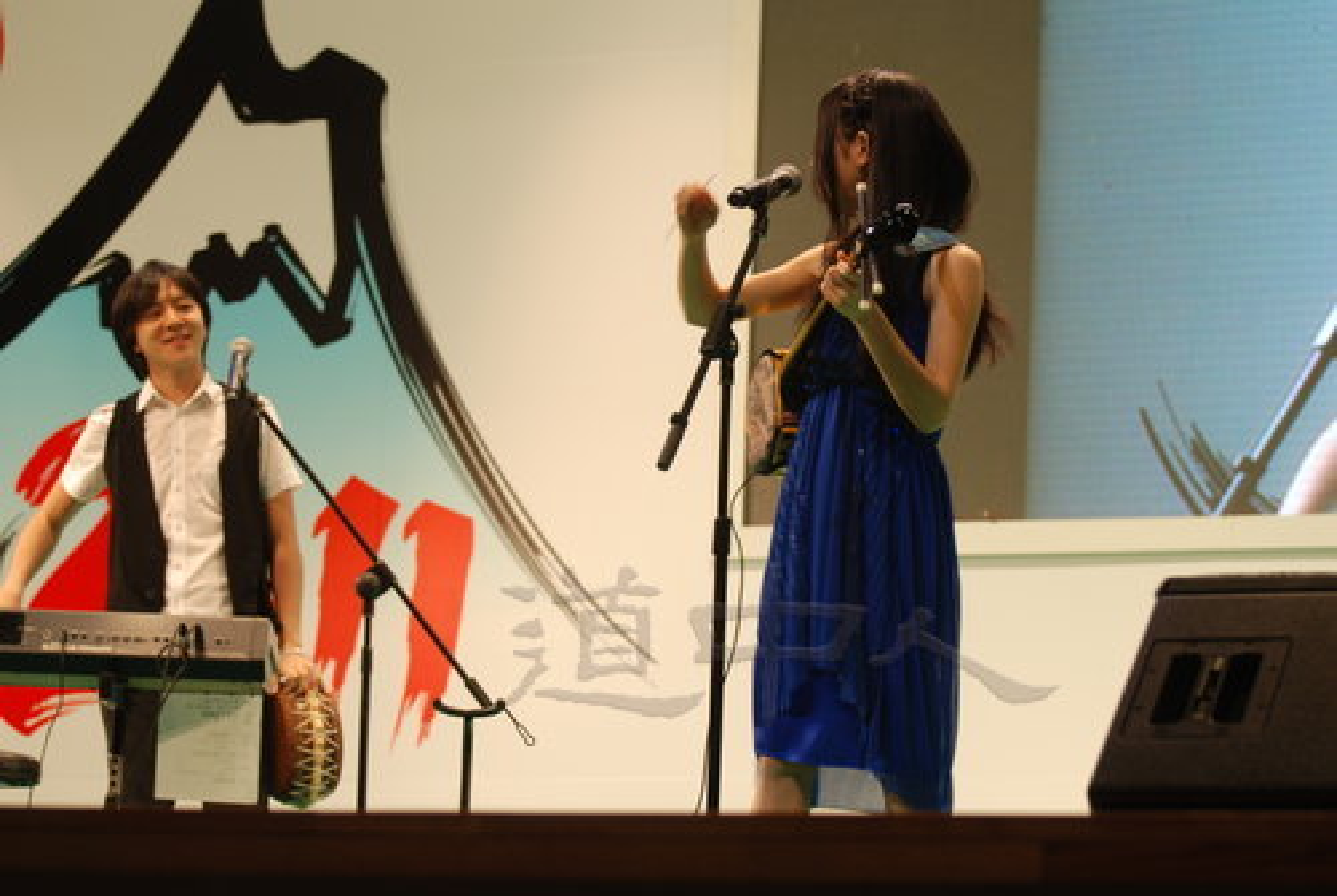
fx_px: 3905
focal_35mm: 105
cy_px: 448
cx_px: 668
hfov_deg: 19.4
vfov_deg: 13.1
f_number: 4.5
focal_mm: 70
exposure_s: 1/30
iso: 100
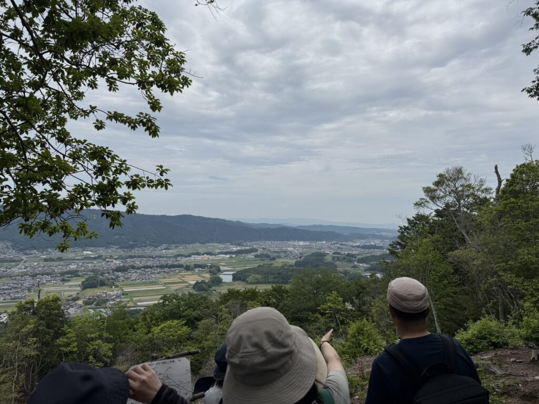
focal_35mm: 24
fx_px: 374
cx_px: 270
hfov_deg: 71.6
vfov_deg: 56.8
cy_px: 202
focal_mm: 6.76
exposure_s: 1/9091
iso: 80
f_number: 1.78
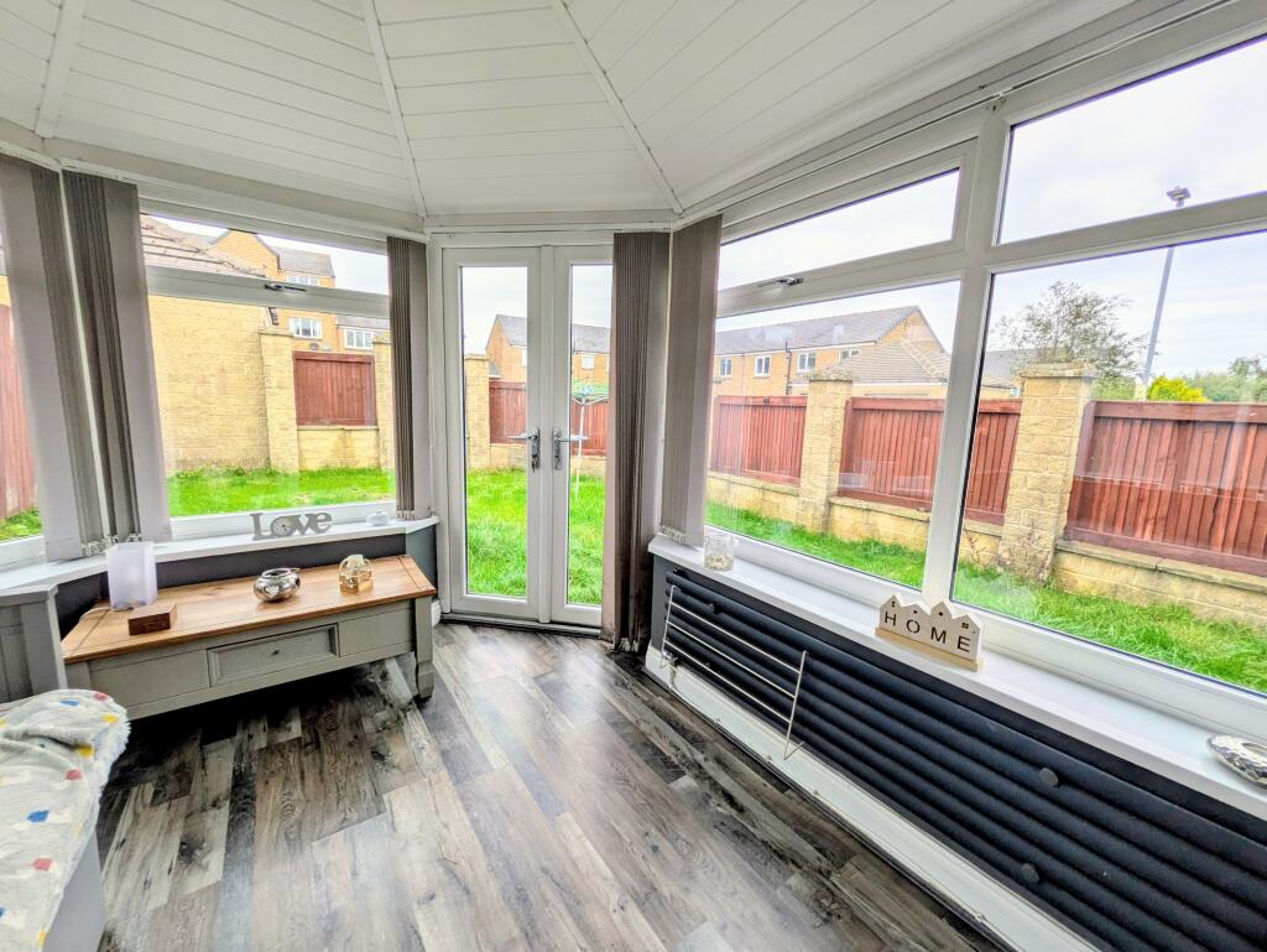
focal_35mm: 14
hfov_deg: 102.0
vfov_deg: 85.7
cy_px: 476
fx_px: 513
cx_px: 634
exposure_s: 1/168
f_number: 2.2
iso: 50
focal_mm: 1.83
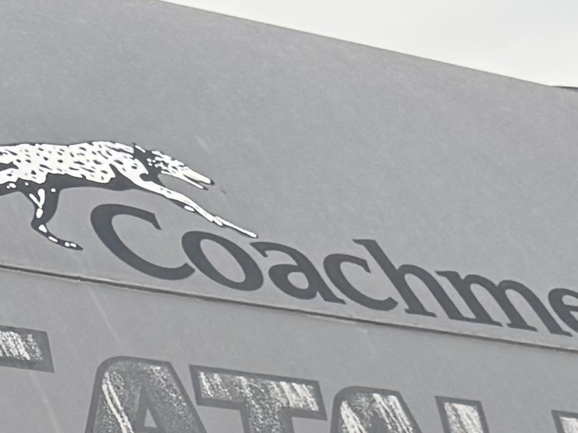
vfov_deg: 7.2
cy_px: 1280
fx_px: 3090
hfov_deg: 10.3
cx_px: -307
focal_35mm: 185
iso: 64
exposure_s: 1/207
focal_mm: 6.76
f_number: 1.78
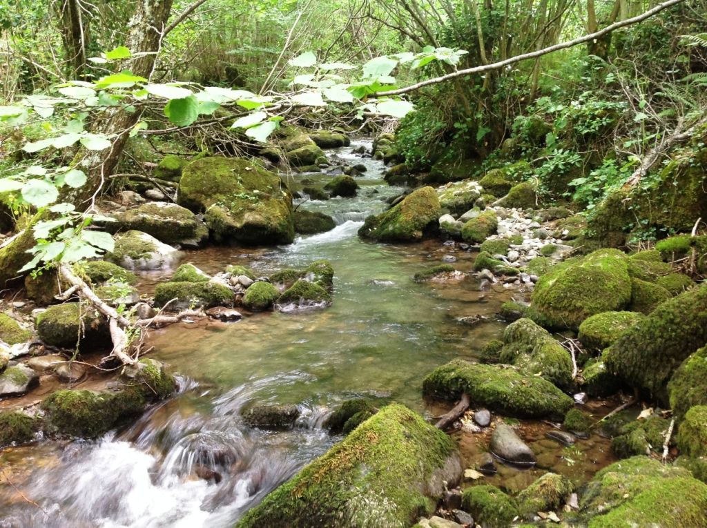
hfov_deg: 52.7
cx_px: 354
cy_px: 264
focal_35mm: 35
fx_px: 714
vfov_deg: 40.6
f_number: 2.4
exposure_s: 1/15
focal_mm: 4.28
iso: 100
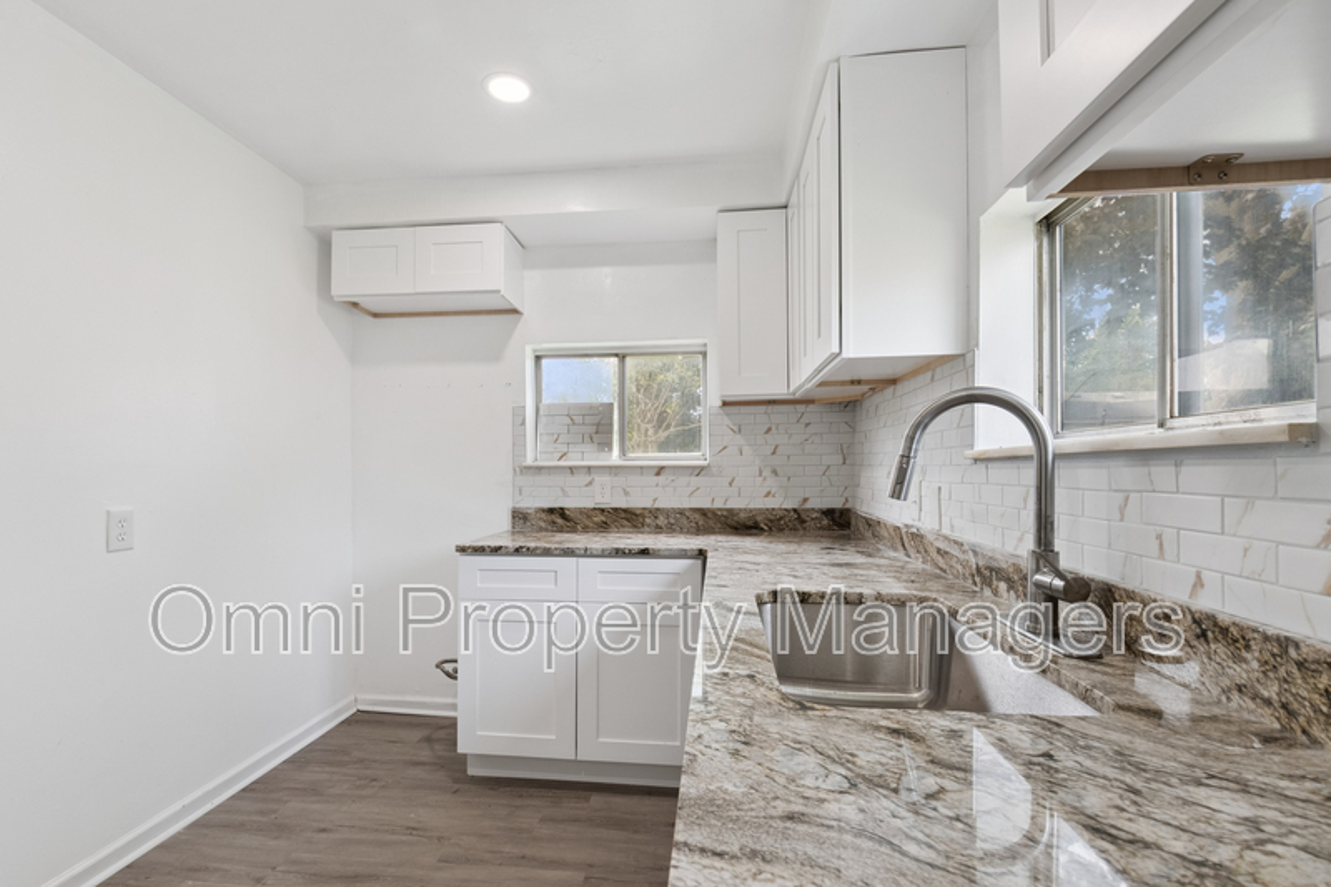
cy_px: 444
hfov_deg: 100.4
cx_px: 666
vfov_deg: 77.3
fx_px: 554
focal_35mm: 15
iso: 400
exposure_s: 1/30
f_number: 8
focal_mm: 10
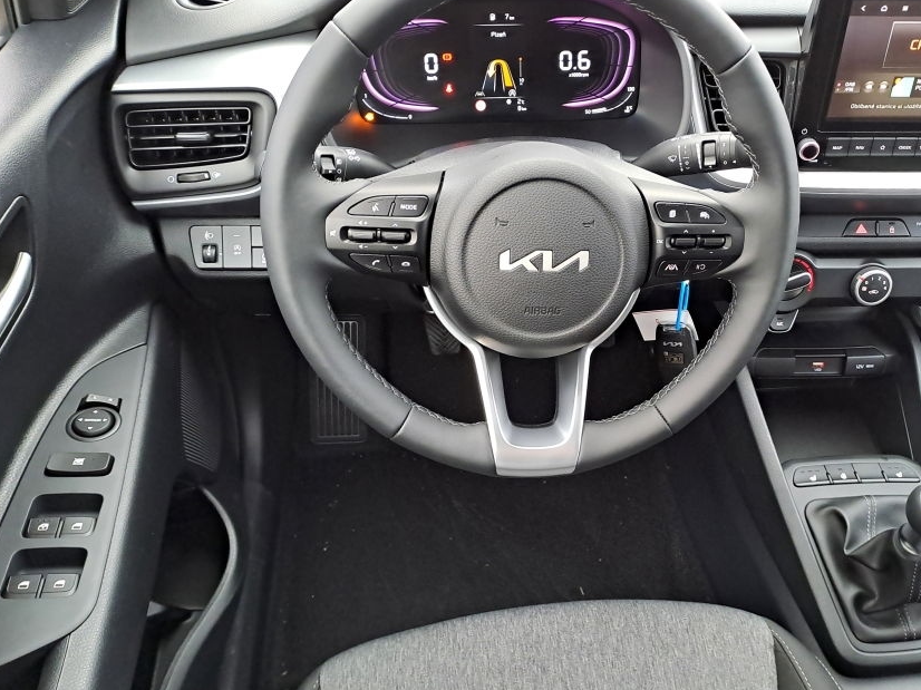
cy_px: 353
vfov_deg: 45.4
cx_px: 565
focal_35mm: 31
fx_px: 825
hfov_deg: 57.8
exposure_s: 1/25
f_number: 1.8
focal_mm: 4.65
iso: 320
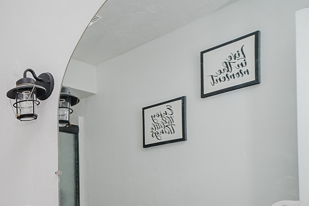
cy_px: 212
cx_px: -34
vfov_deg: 32.0
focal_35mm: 38
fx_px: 326
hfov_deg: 40.5
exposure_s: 1/60
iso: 500
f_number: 4
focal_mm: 10
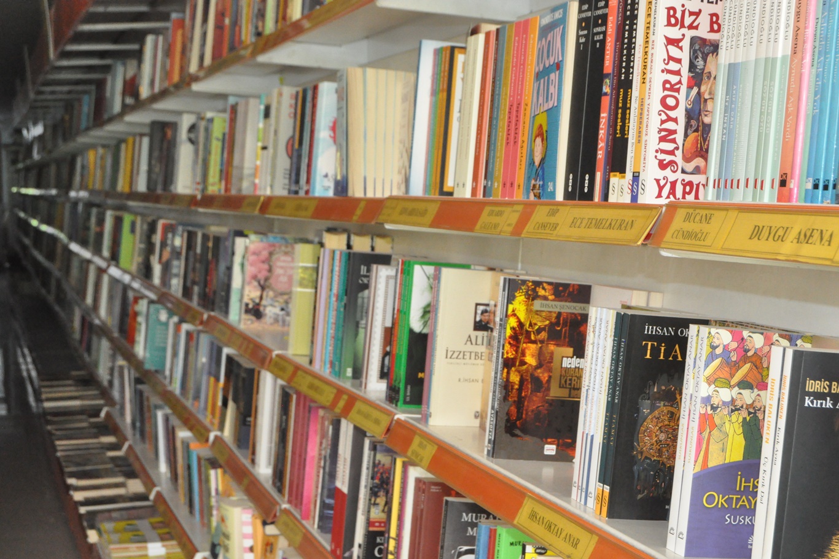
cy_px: 280
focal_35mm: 69
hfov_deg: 29.3
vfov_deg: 19.7
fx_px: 1608
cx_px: 420
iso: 3200
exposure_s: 1/60
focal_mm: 46
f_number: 5.6
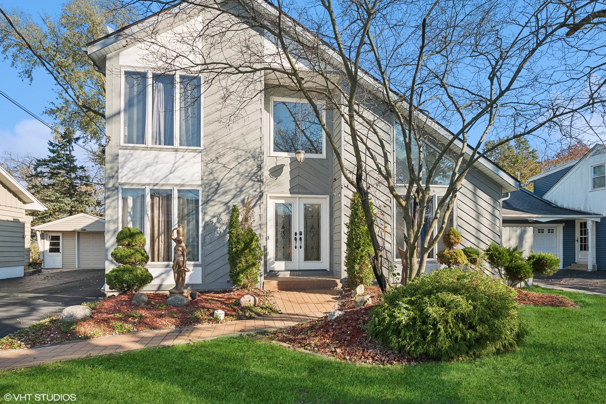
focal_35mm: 18
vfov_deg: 67.4
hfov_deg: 90.0
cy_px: 202
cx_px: 303
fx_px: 303
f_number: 7.1
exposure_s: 1/200
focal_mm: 12
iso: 160
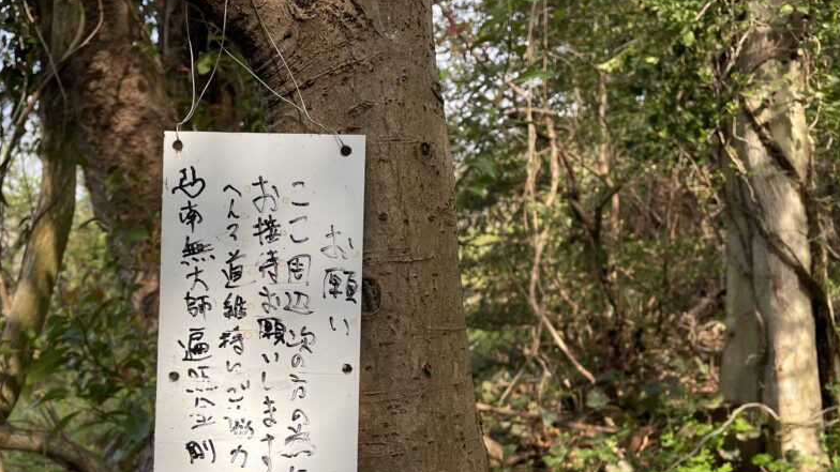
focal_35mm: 37
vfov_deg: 31.3
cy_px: 365
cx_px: 319
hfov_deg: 53.5
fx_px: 824
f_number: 1.6
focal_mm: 4.2
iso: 32
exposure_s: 1/720
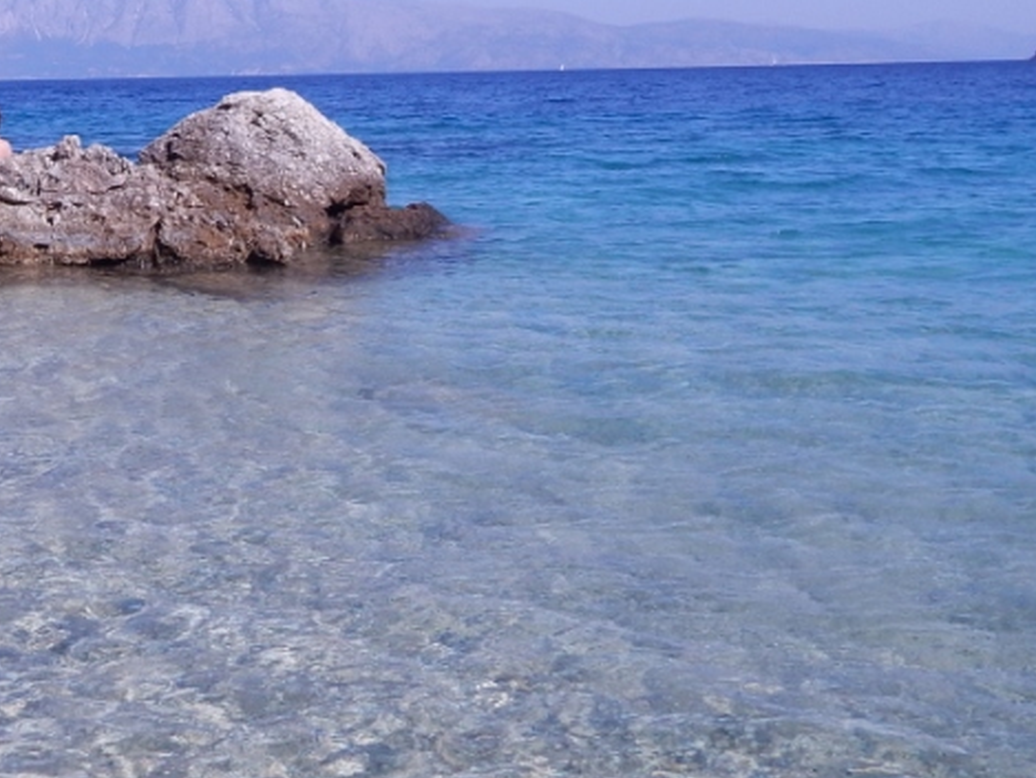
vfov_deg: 29.3
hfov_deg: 36.7
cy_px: 117
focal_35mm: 48
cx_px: 71
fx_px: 1437
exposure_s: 1/640
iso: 125
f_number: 6
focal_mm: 4
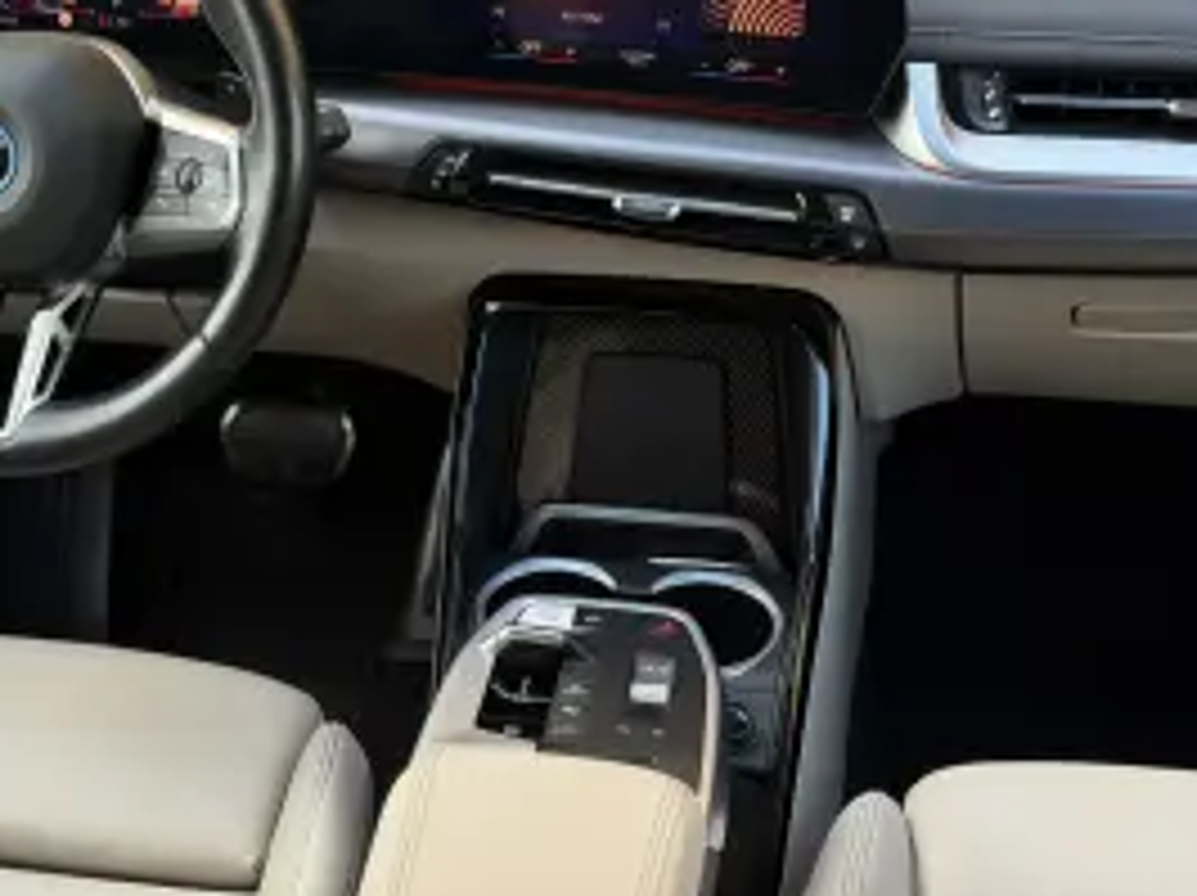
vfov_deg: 22.5
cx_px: 396
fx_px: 2246
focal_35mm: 65
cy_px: 311
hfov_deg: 29.6
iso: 160
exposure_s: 1/182
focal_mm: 6.76
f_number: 1.78
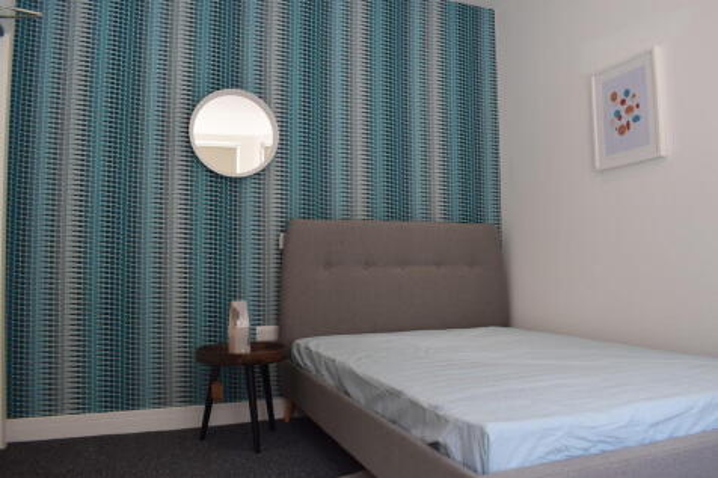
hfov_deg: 67.4
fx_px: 538
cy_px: 239
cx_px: 359
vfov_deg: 47.9
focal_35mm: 27
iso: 560
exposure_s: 1/60
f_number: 8
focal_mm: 18
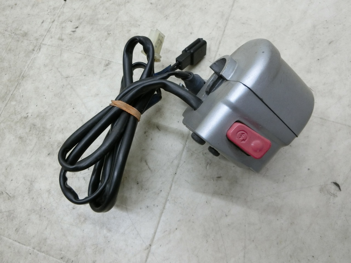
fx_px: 253
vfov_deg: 54.9
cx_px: 176
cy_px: 132
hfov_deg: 69.4
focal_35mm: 25
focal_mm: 4.5
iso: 400
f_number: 3.5
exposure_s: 1/80
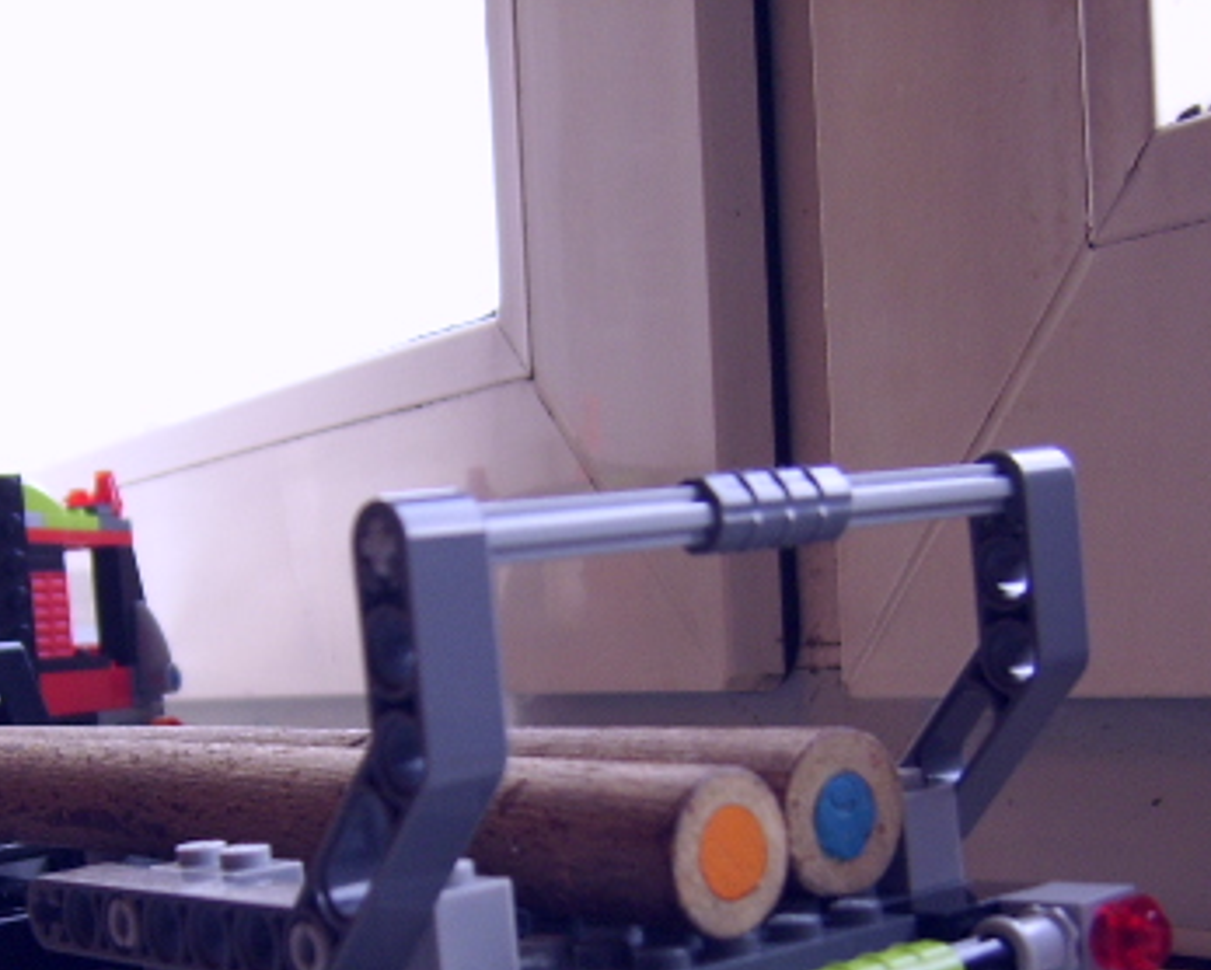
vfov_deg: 23.8
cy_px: 816
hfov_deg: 29.9
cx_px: 475
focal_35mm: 63
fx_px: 2259
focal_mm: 5.95
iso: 100
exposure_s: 1/6
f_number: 2.8
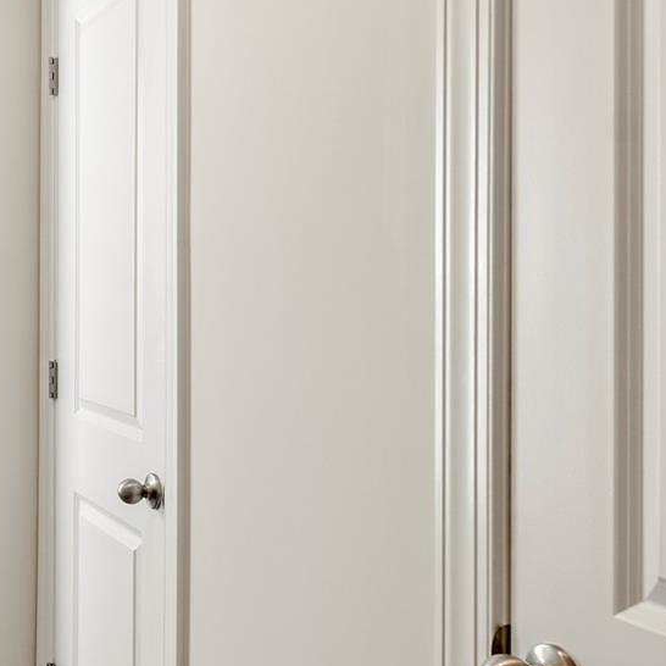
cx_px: -224
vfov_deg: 33.3
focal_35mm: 51
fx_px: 1110
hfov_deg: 27.3
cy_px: 275
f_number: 6.3
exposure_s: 1/13
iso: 400
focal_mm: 16
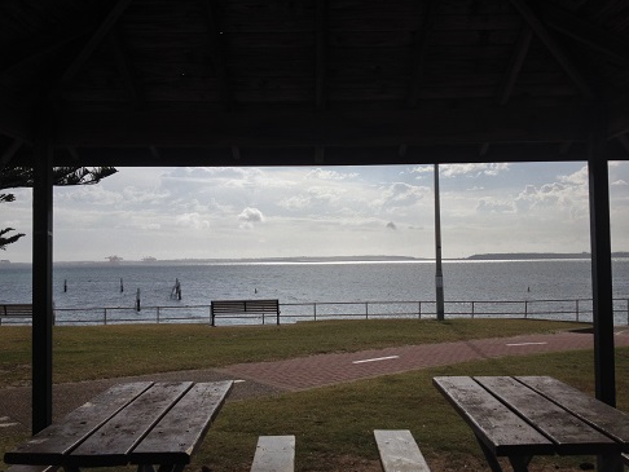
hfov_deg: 51.3
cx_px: 313
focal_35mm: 36
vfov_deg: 39.7
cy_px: 236
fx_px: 654
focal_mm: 4.28
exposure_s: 1/5525
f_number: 2.4
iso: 50
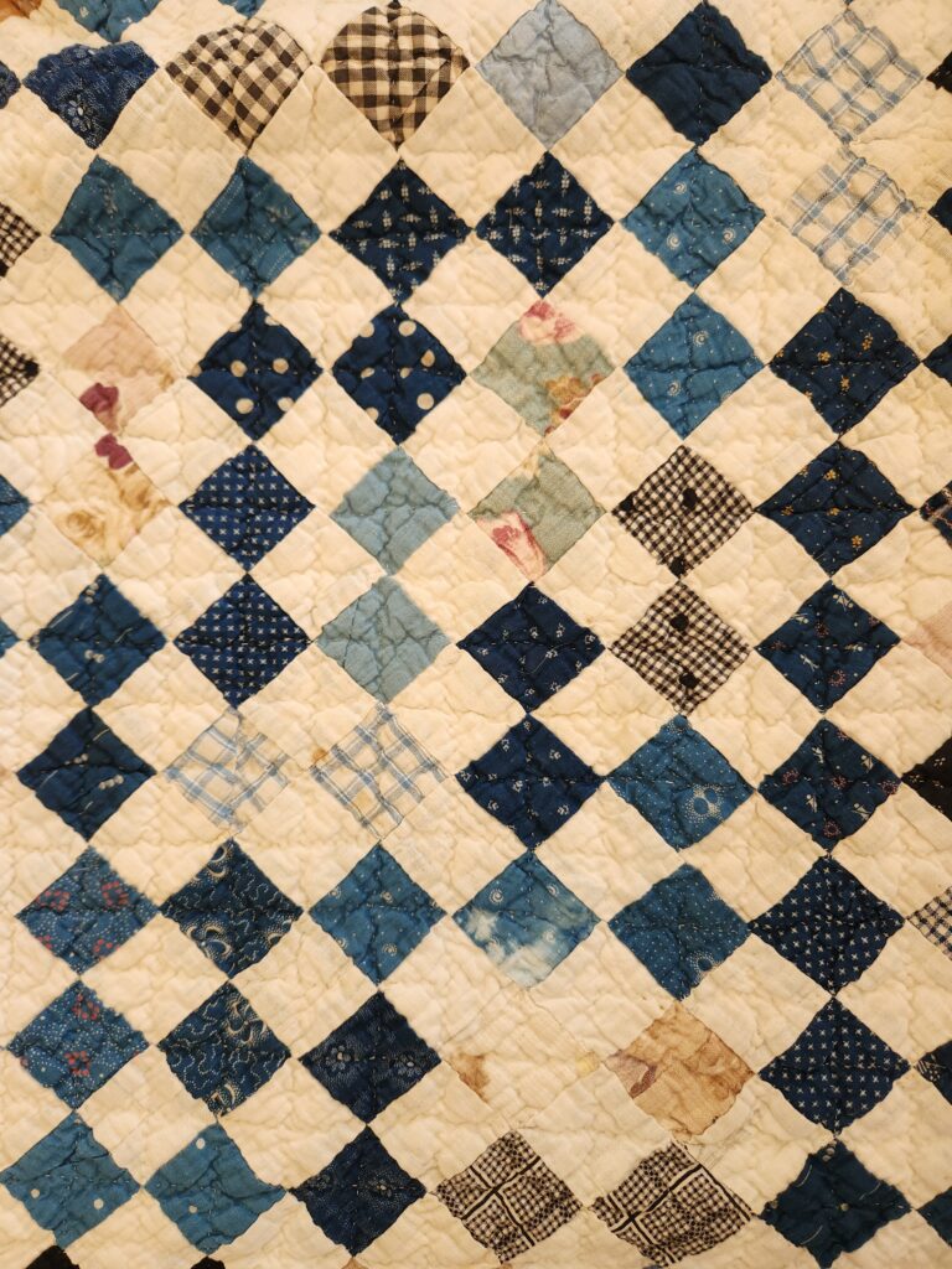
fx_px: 843
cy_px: 634
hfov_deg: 58.9
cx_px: 476
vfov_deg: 73.9
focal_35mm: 23
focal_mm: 5.4
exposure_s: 1/120
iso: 200
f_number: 1.8
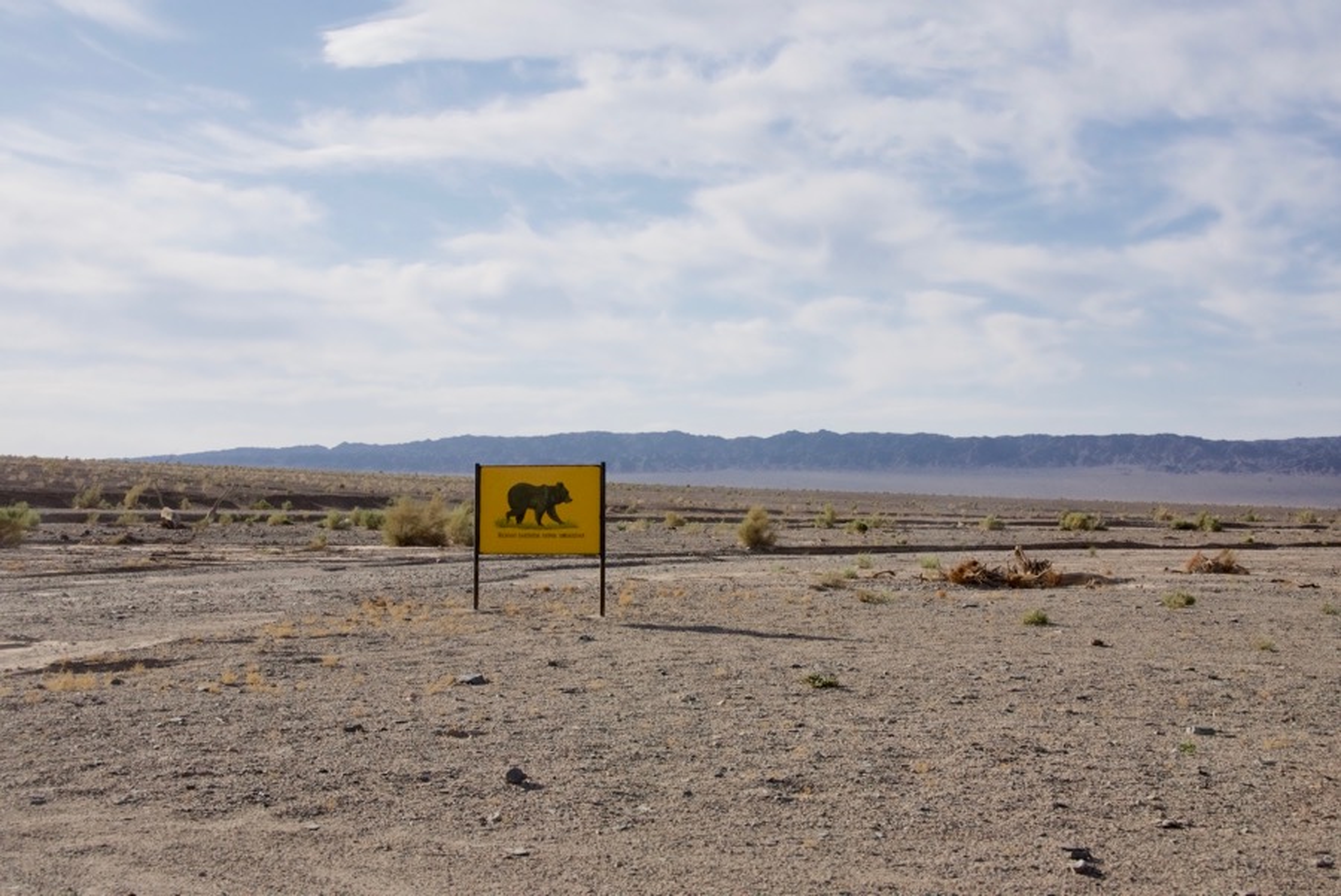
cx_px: 670
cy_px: 448
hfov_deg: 41.1
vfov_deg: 28.1
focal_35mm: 48
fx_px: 1789
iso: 640
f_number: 14
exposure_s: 1/800
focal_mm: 48
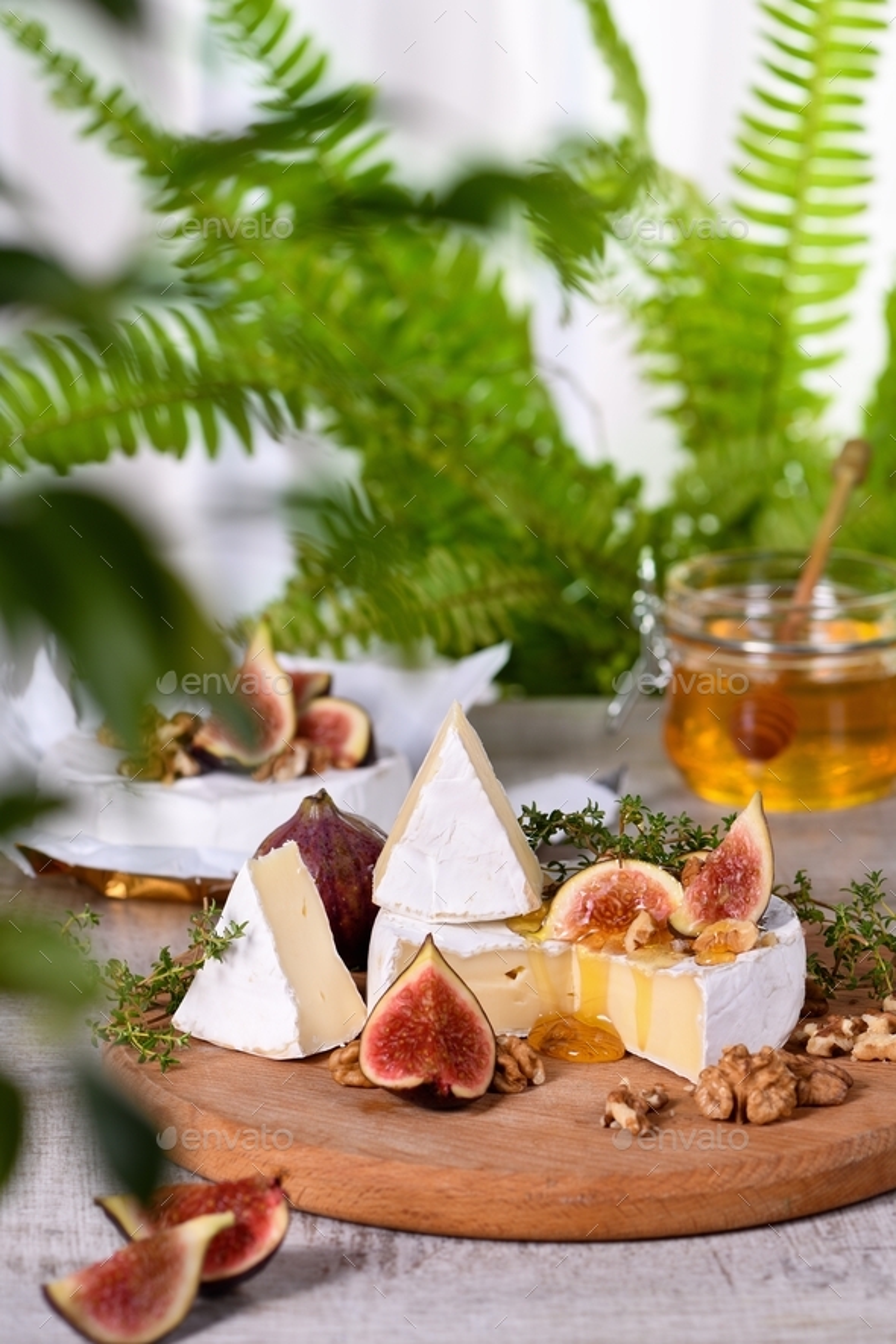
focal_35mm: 105
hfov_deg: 13.0
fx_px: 3920
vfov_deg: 19.5
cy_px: 672
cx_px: 448
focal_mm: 105
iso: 100
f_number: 9
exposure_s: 1/60
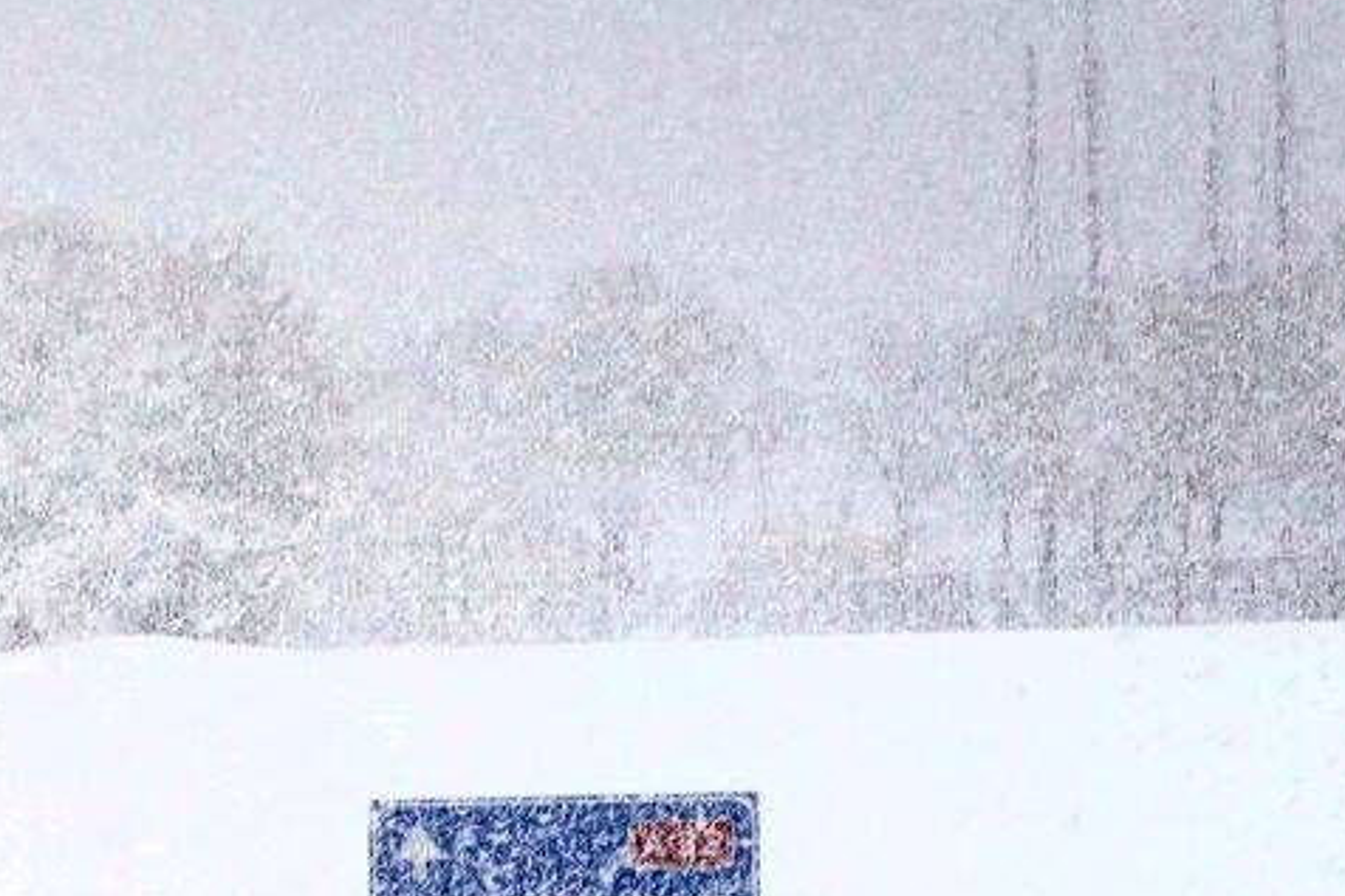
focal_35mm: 246
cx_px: -294
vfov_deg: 5.5
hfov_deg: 8.3
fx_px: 9187
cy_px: 1278
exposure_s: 1/80
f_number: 4
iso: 125
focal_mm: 28.54
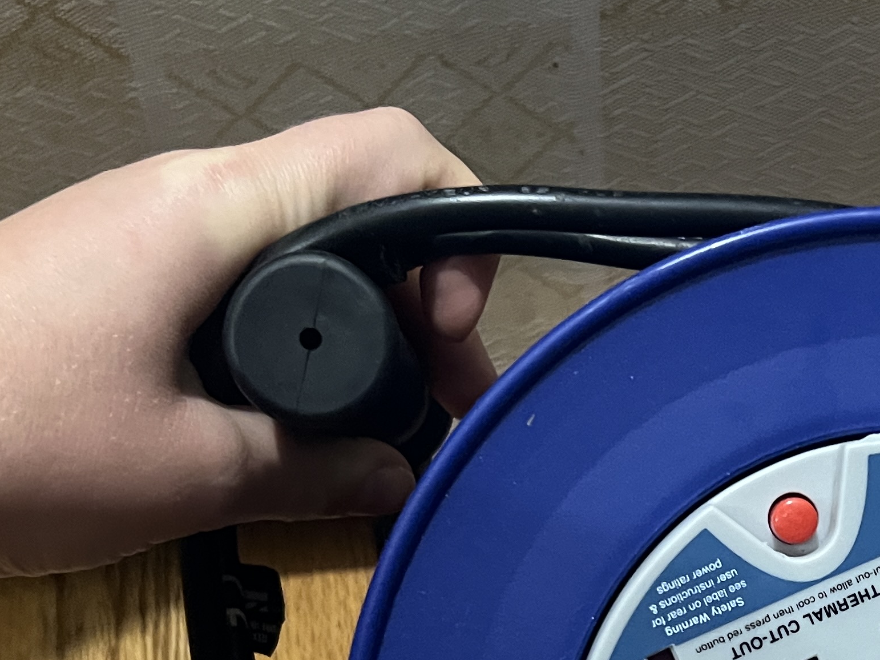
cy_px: 714
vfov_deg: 20.6
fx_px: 1728
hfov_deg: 27.7
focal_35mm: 68
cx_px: 765
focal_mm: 5.7
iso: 640
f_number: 1.5
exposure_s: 1/34
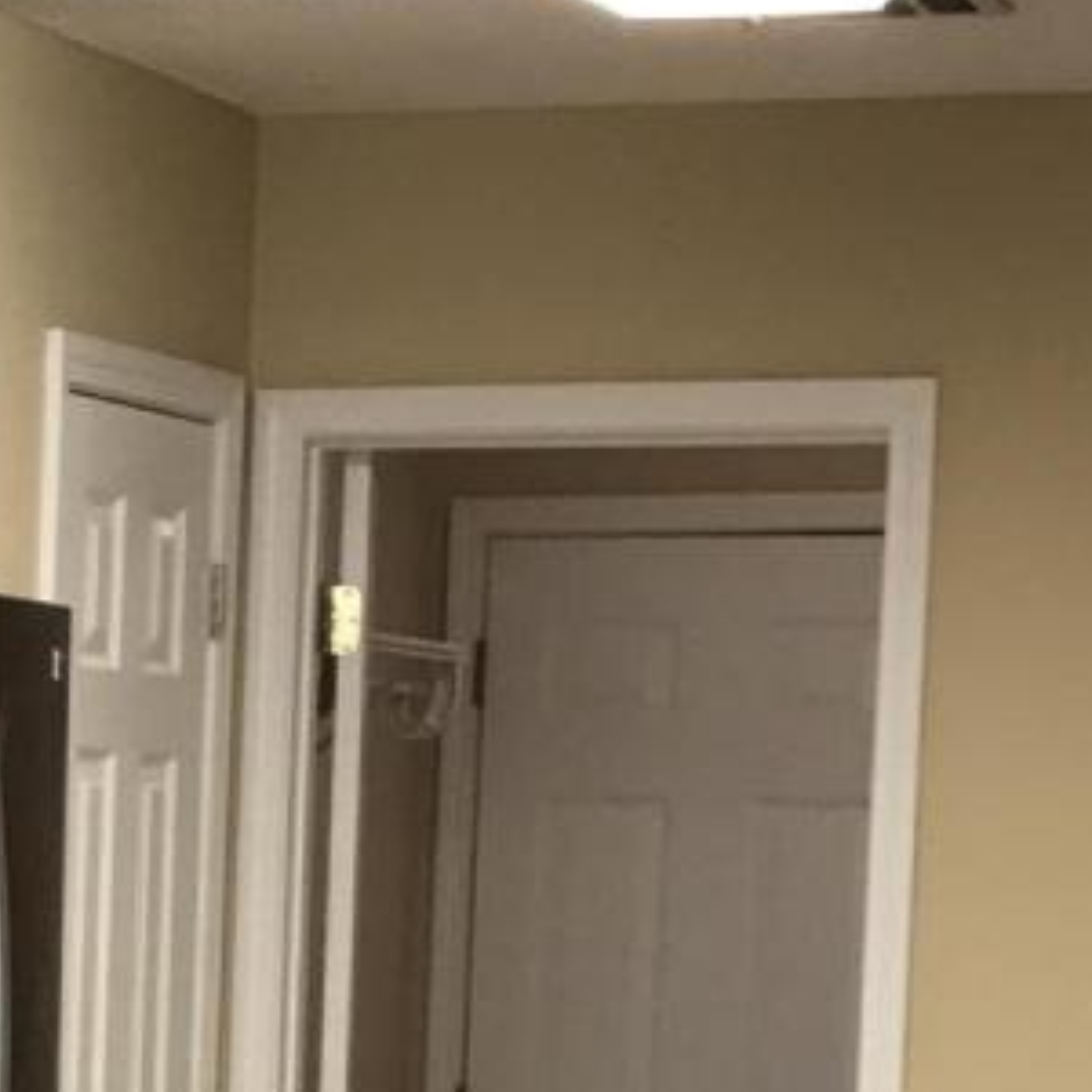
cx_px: -346
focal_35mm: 165
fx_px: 5889
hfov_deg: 10.4
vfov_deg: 10.2
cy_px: 1671
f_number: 1.8
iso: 32
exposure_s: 1/30
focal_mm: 3.99
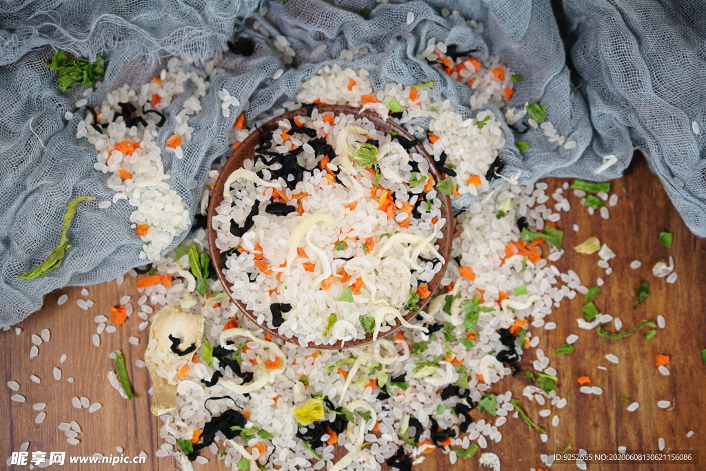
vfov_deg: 24.6
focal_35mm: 55
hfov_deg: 36.2
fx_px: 1079
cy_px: 236
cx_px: 353
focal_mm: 55
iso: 200
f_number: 3.5
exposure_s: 1/125
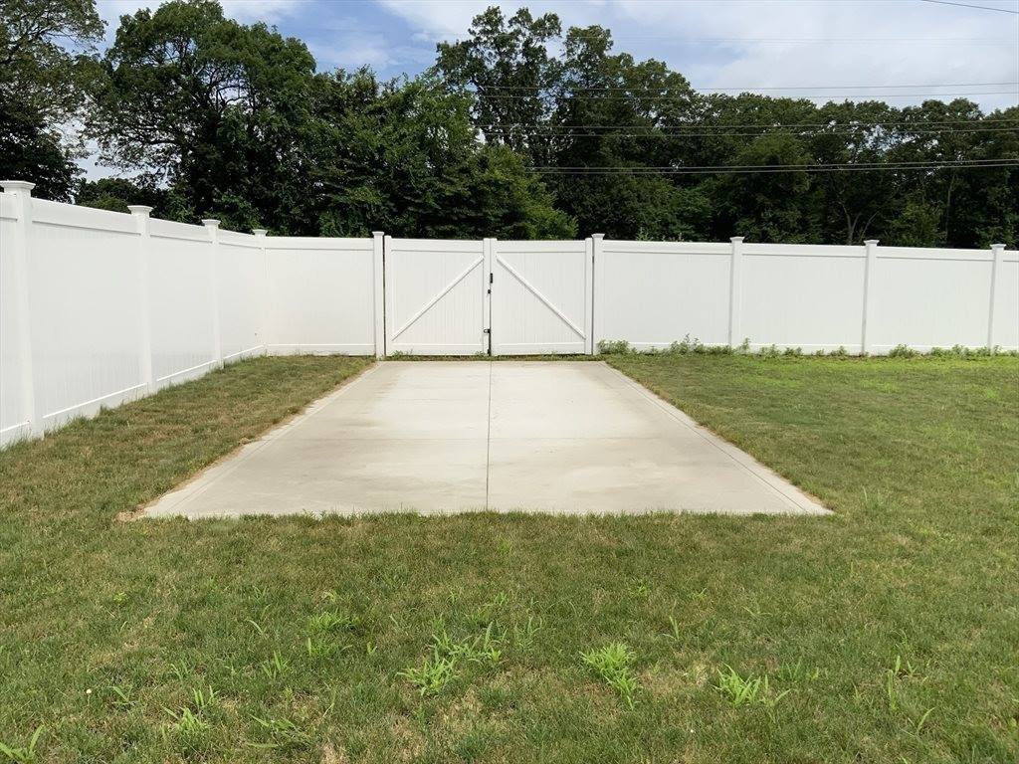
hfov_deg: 61.7
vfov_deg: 48.2
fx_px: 854
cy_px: 382
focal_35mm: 29
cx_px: 510
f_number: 1.8
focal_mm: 3
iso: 16
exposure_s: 1/2801
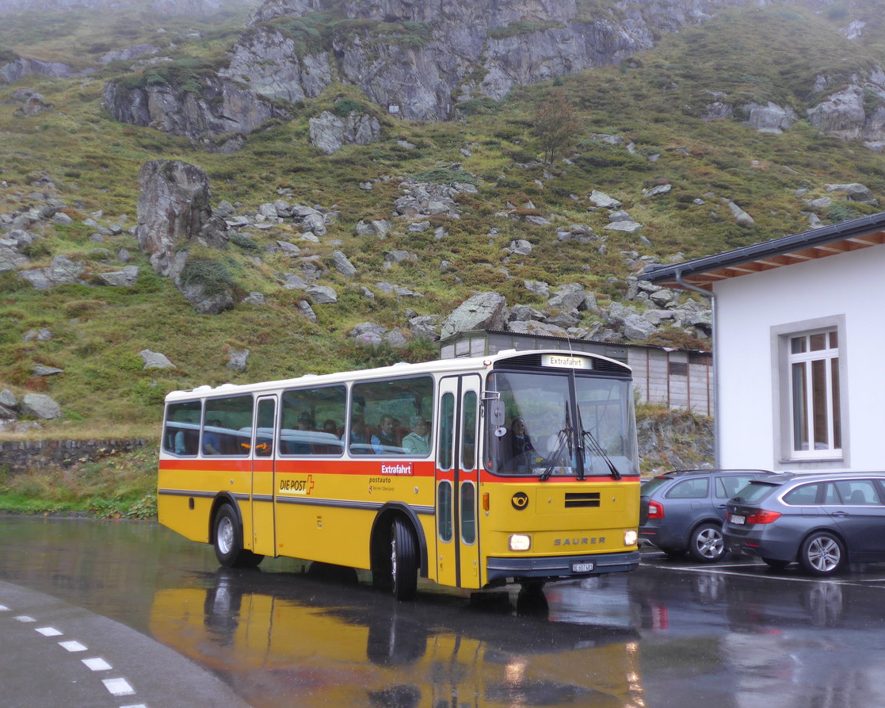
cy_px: 355
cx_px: 460
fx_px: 1126
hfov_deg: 42.9
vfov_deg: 34.9
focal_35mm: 43
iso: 100
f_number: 2.6
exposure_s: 1/60
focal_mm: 8.4
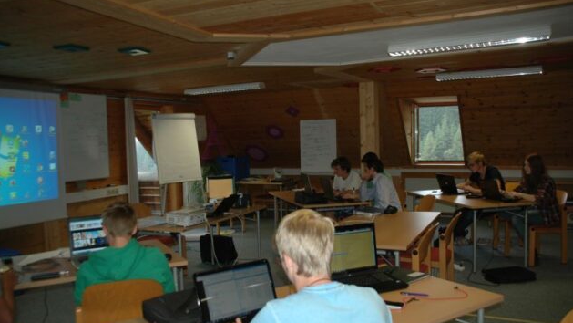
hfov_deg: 58.7
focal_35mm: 34
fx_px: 510
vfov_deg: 35.1
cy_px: 174
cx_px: 290
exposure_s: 1/60
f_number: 3.8
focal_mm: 21
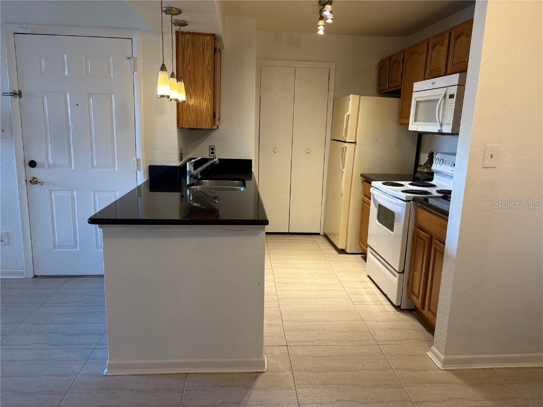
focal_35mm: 26
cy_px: 204
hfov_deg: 67.3
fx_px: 408
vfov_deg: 53.1
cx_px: 272
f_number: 1.6
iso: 160
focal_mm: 5.96
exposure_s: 1/60
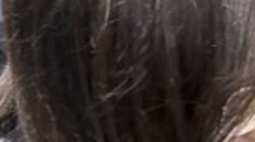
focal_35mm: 146
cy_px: 305
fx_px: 986
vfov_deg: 7.8
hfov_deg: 11.6
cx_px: 645
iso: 160
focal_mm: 5.96
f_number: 1.6
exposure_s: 1/60
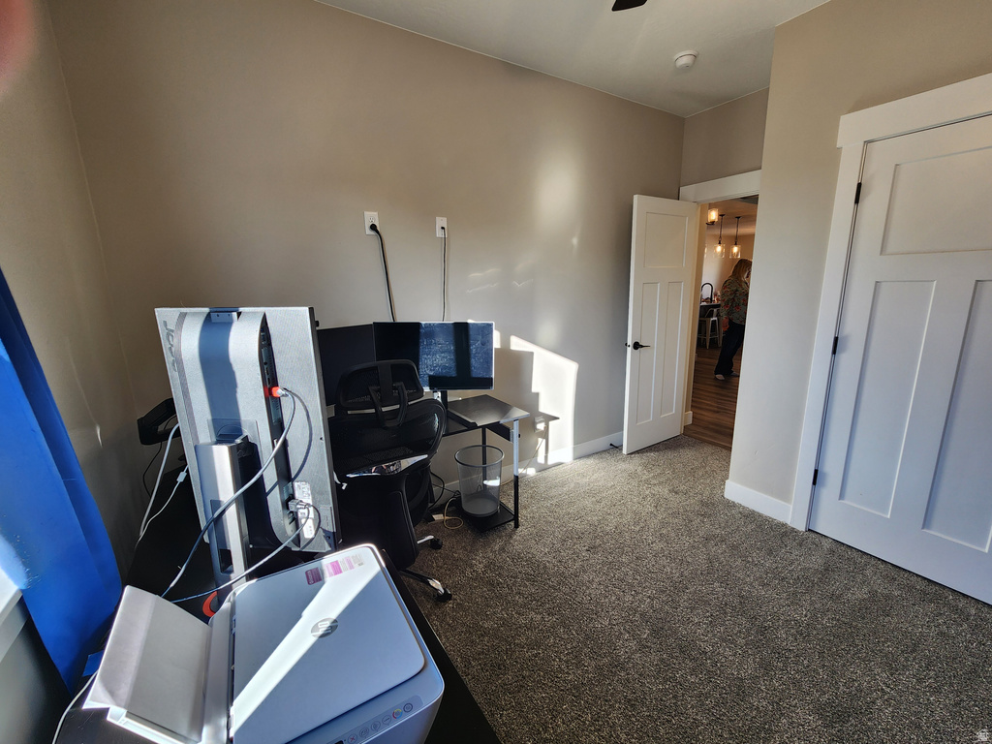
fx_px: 373
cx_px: 496
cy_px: 372
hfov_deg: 106.2
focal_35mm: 13
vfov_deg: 89.9
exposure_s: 1/120
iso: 80
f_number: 2.2
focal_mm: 2.2
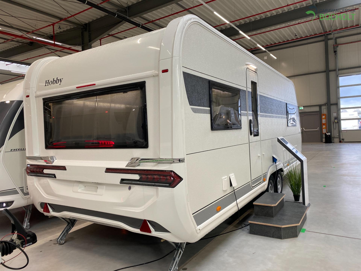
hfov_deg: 67.3
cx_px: 180
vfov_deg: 53.1
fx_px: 271
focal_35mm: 26
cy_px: 136
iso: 100
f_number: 1.8
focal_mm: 4.25
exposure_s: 1/121
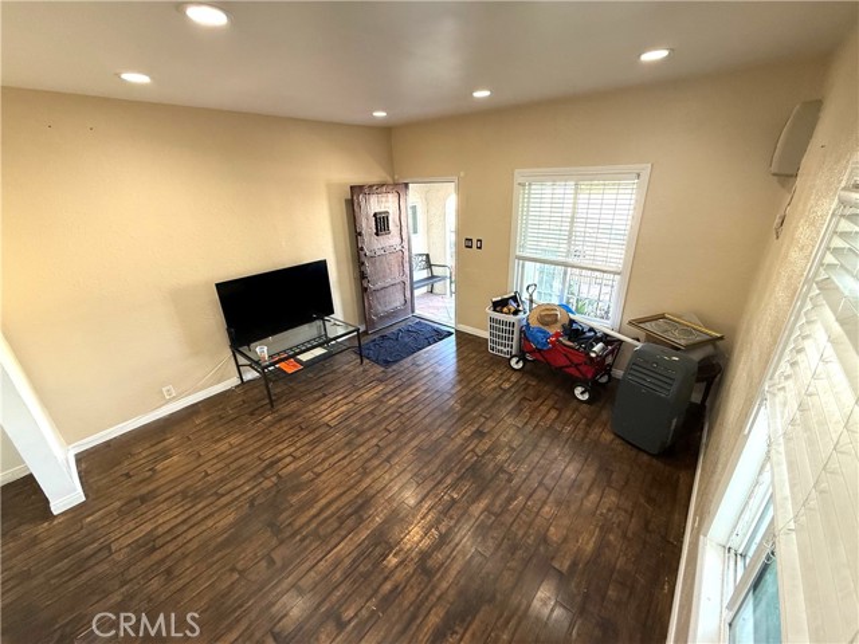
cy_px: 322
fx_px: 347
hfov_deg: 102.1
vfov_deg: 85.7
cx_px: 430
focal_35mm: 14
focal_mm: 2.22
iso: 250
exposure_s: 1/120
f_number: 2.2
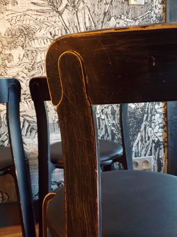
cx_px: 89
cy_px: 121
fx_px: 225
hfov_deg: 42.9
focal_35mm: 33
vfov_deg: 55.3
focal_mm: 5.8
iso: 400
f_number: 3.2
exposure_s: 1/15
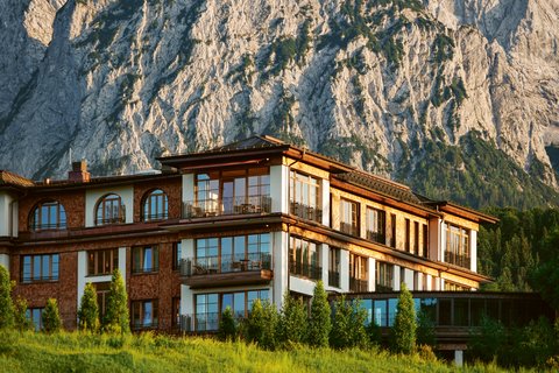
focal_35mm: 163
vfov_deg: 8.4
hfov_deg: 12.6
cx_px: 280
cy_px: 186
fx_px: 2531
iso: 250
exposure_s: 1/200
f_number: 6.3
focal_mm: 163
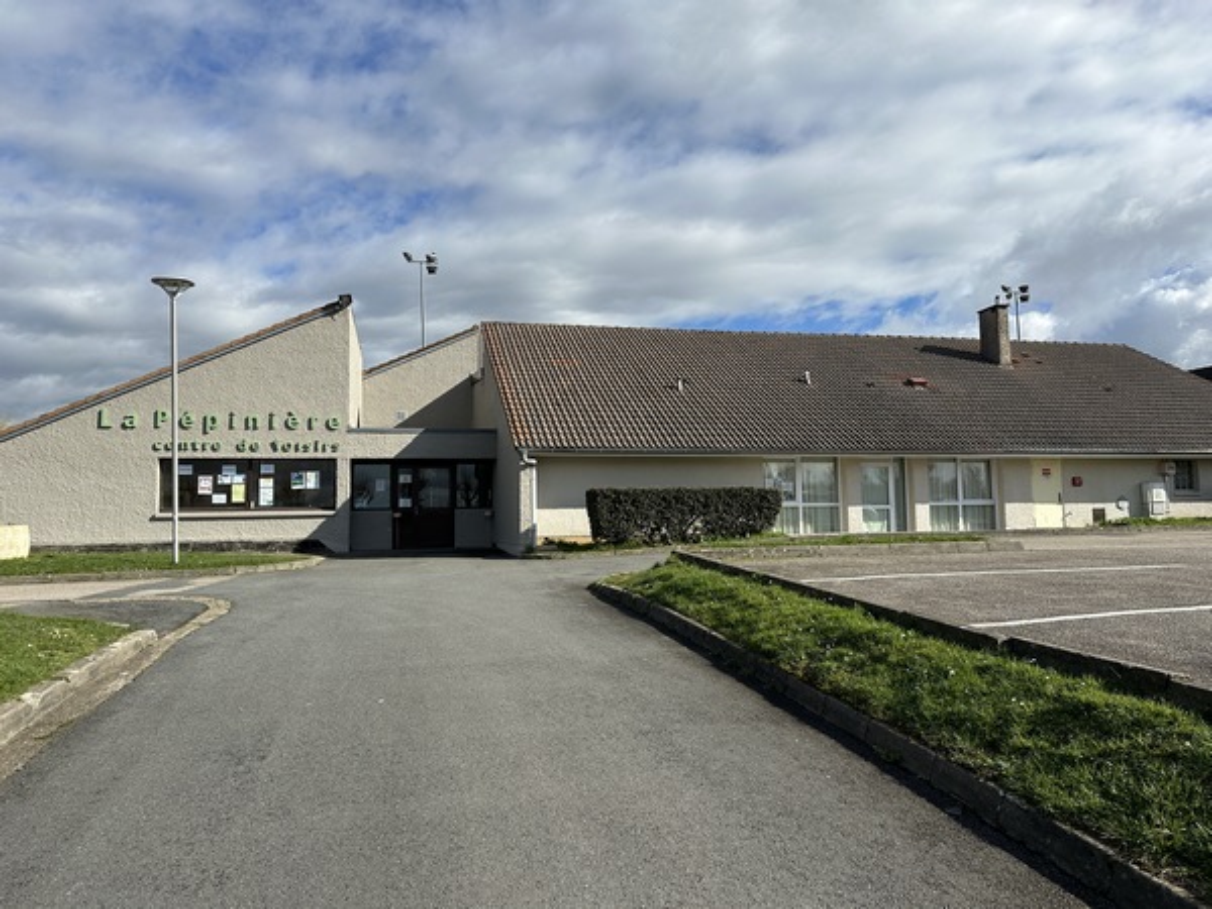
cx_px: 606
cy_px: 454
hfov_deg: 71.6
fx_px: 840
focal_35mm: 24
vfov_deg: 56.8
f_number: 1.78
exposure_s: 1/5525
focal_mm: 6.86
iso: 80
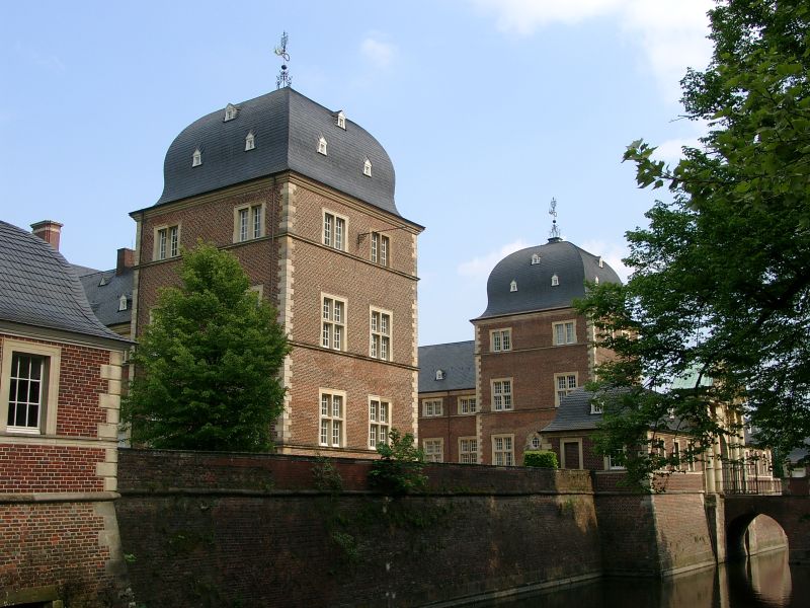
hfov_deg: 49.0
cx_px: 405
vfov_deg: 37.7
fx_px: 889
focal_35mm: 38
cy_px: 304
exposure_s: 1/452
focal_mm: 8.02
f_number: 4
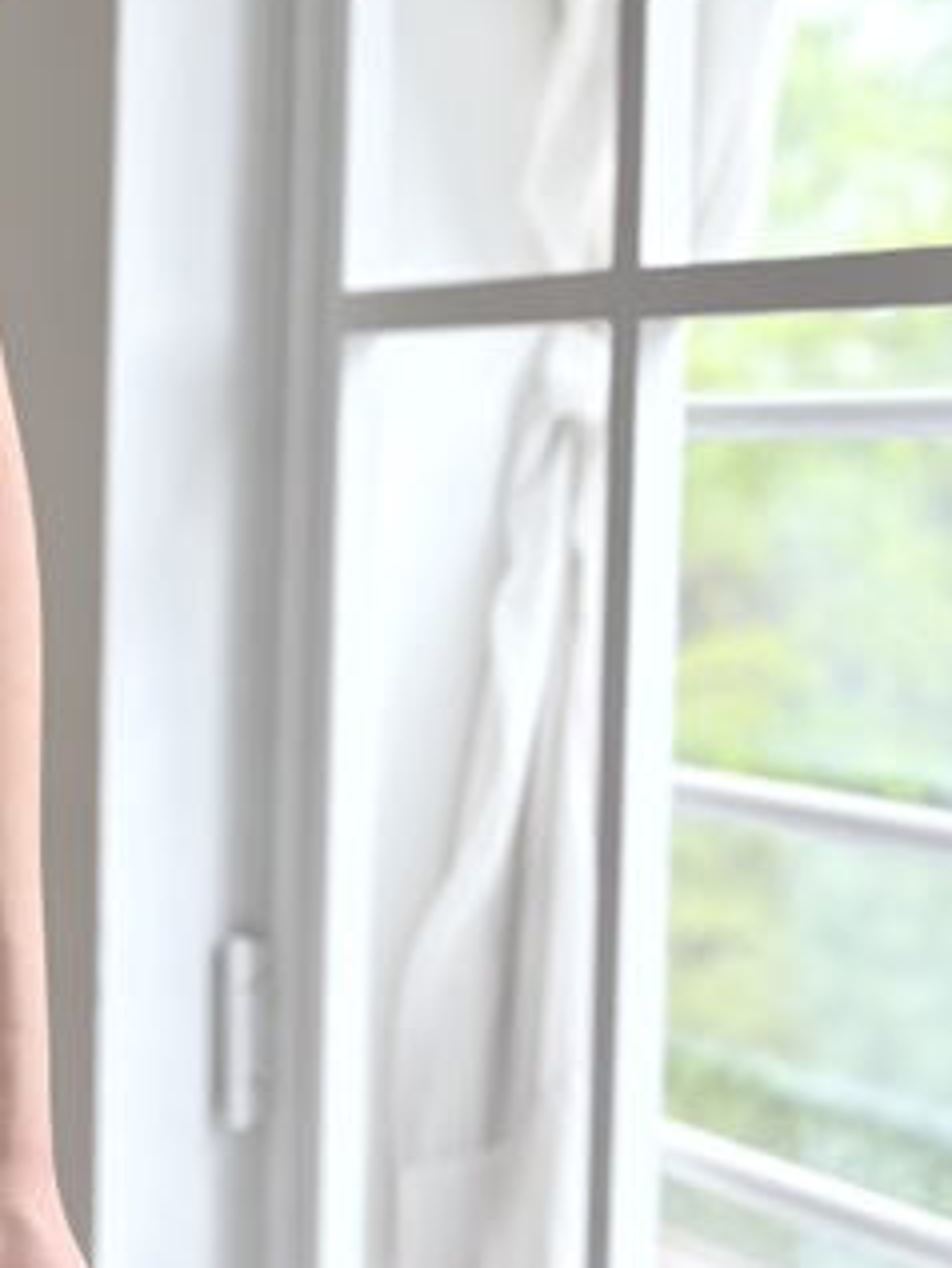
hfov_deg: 16.7
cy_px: 820
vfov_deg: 23.7
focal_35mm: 82
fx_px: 3005
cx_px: -388
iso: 40
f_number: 1.6
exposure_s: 1/121
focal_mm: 5.96
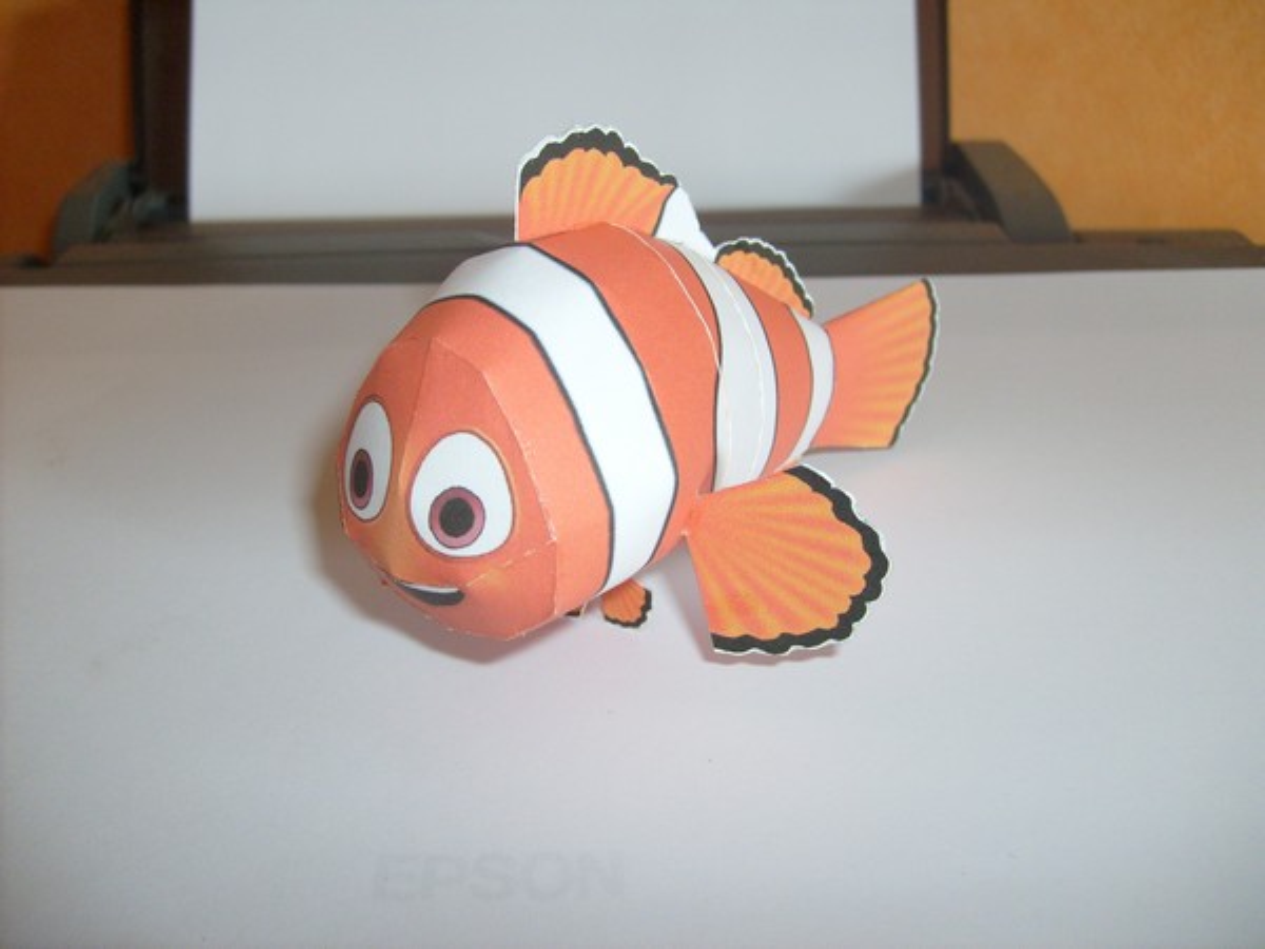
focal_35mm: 35
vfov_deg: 40.7
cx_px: 632
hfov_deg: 52.6
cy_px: 474
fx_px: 1279
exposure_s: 1/45
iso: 100
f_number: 2.8
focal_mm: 5.8
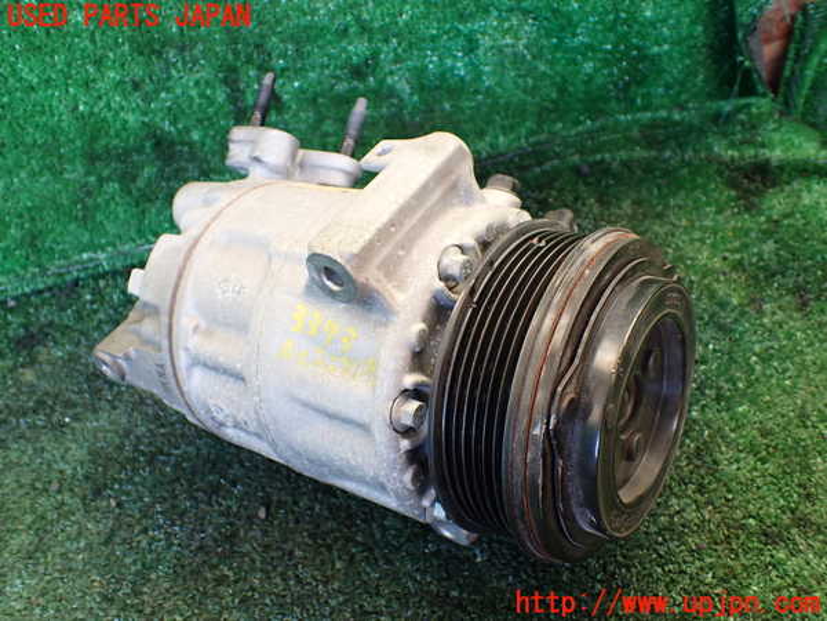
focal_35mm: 30
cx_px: 414
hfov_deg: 60.0
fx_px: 717
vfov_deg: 46.8
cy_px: 310
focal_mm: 5.4
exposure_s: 1/125
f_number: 2.3
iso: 400
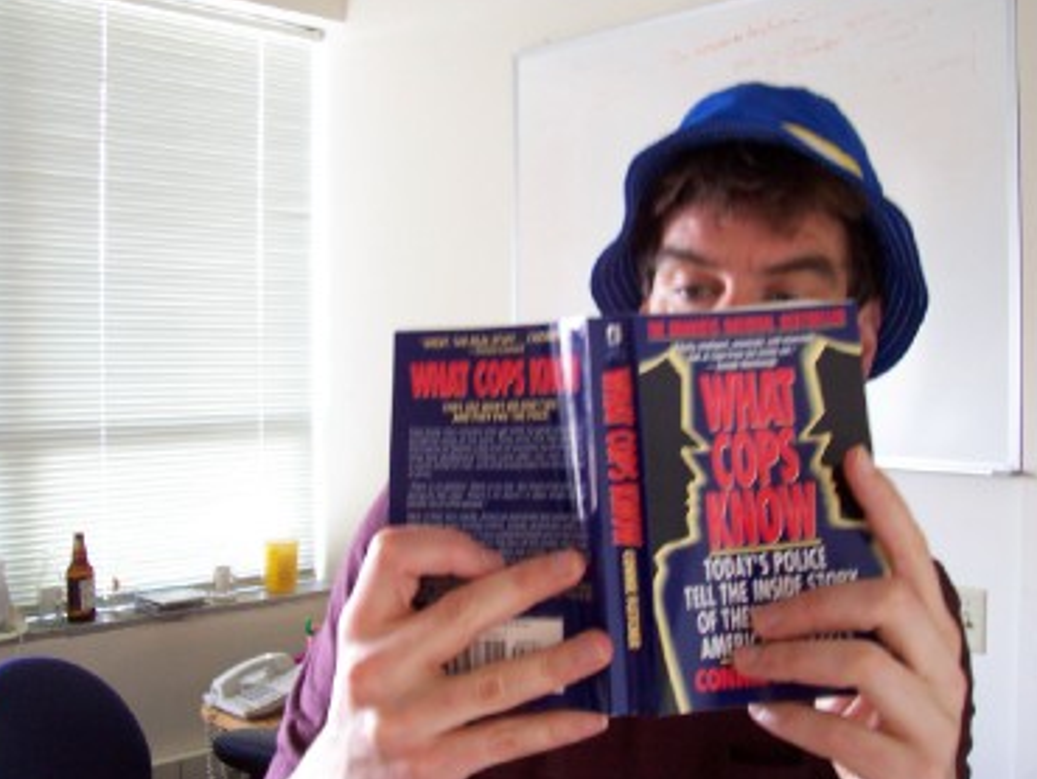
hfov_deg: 46.8
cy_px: 378
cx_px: 524
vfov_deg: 36.0
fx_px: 1199
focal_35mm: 40
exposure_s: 1/8
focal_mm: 5.6
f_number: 2.8
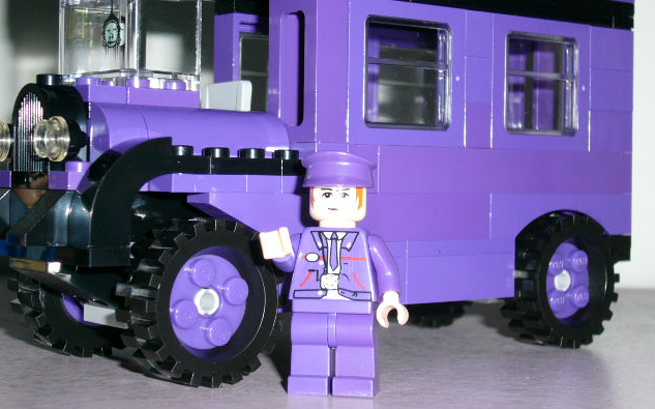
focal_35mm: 74
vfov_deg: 17.6
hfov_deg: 27.9
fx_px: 1320
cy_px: 199
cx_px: 326
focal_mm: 11.5
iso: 100
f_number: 4
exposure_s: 1/60
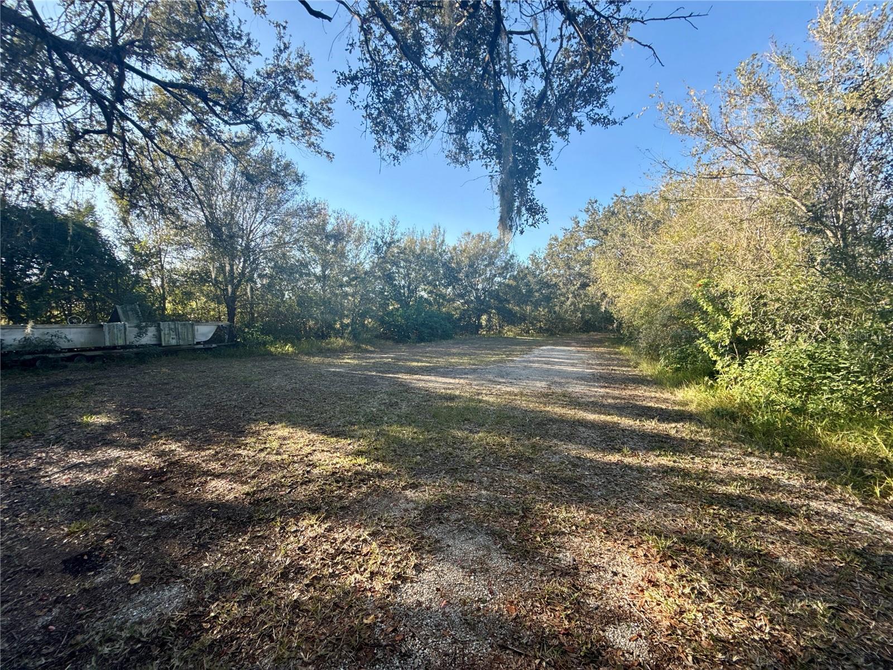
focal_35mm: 14
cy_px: 335
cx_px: 446
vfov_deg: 85.7
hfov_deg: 102.1
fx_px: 361
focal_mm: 2.22
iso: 64
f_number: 2.2
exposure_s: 1/475
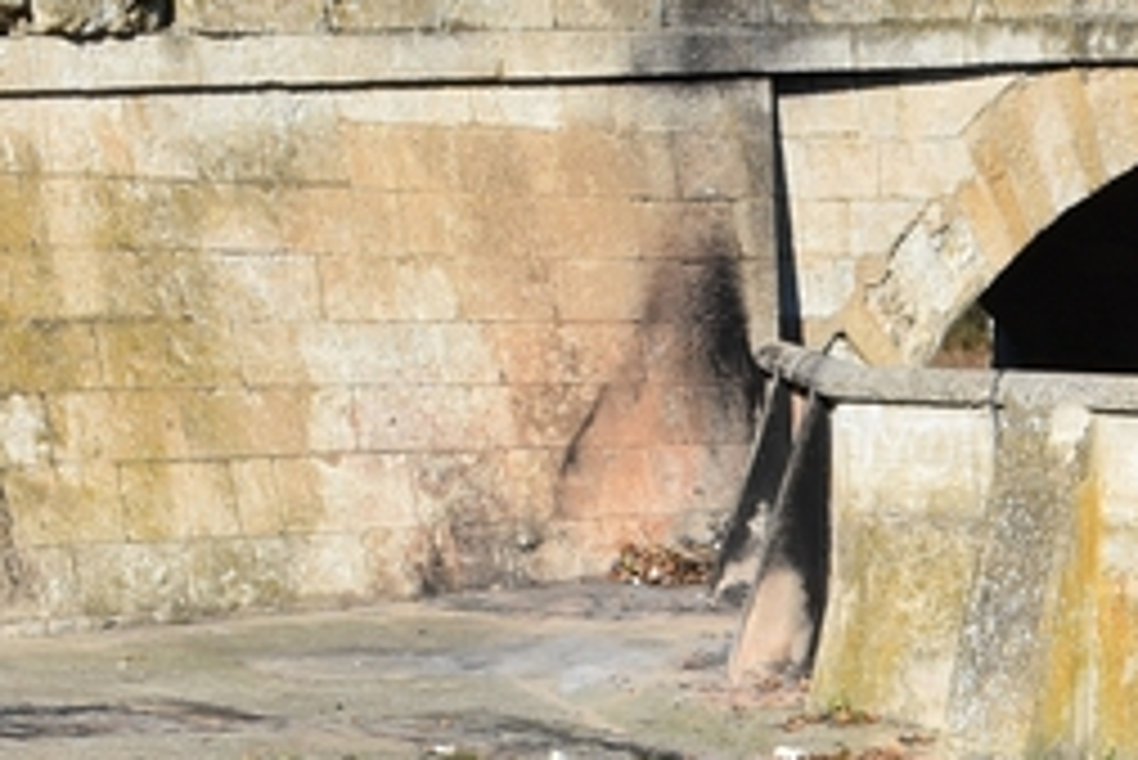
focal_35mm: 128
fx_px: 4048
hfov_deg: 15.0
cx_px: 1655
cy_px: 1097
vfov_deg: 10.4
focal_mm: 24
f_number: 10
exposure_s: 1/400
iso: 200
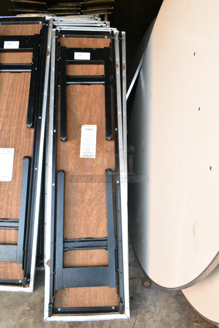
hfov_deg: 48.0
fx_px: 246
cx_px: 110
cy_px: 164
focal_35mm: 27
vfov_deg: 67.3
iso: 6400
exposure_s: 1/320
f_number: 9
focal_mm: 18
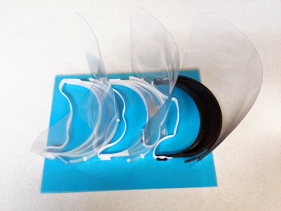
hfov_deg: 65.3
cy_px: 106
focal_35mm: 27
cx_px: 140
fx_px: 219
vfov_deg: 51.4
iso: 107
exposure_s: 1/24
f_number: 1.8
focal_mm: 4.44
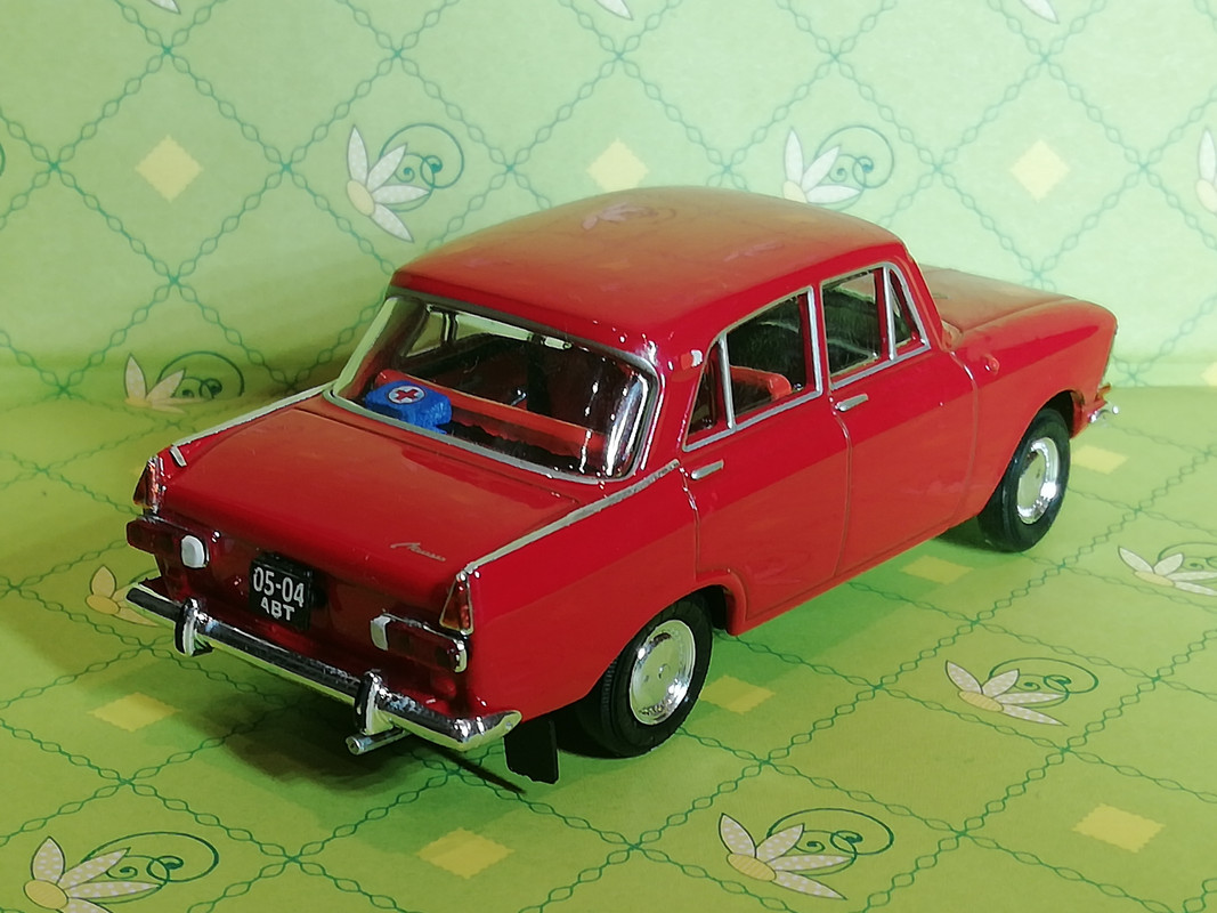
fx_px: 2250
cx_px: 608
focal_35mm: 64
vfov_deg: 22.9
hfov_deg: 30.3
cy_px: 456
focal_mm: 3.46
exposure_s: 1/33.3
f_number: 2.2
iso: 80
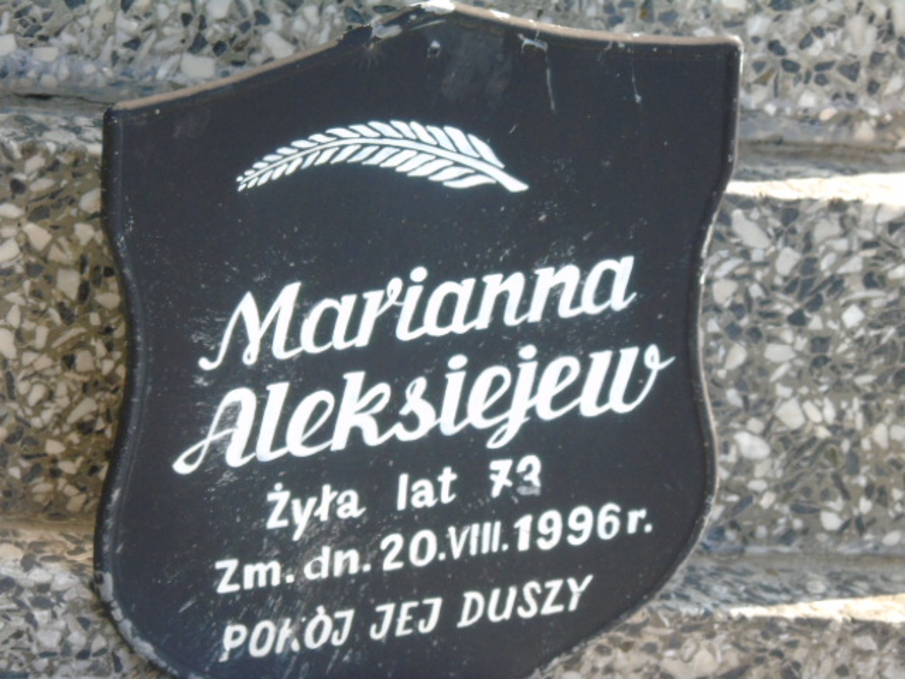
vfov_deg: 4.1
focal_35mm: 363
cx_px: 452
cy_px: 340
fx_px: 9490
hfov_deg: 5.5
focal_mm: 65
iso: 400
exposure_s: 1/125
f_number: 5.2
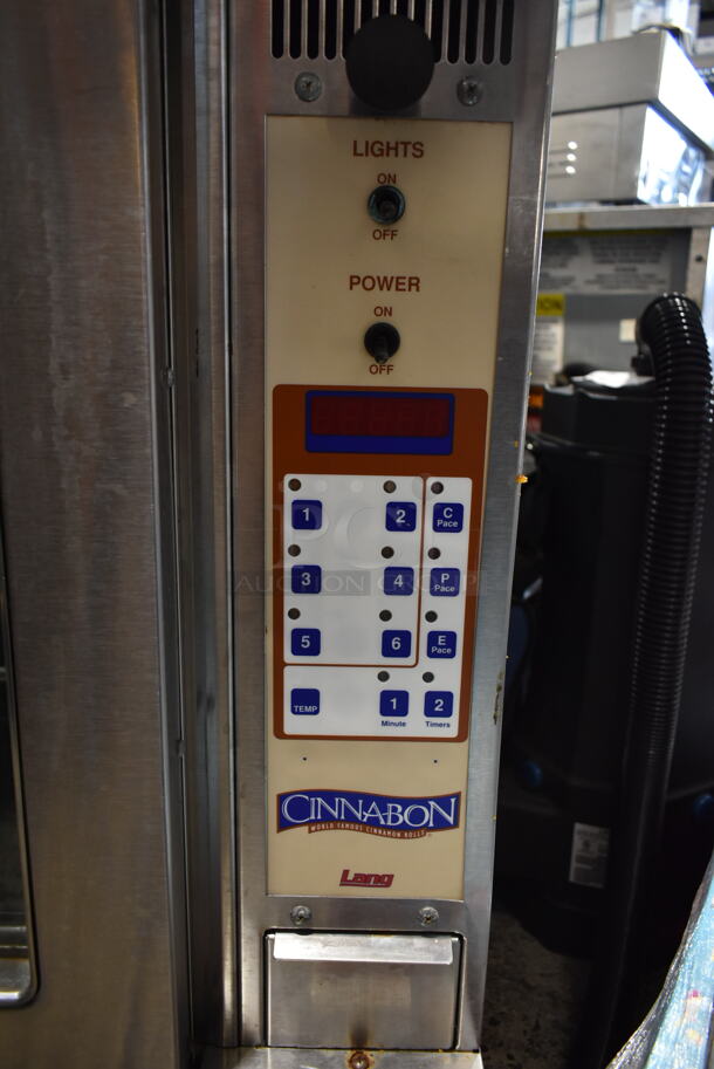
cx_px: 357
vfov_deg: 67.3
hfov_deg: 48.0
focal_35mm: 27
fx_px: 802
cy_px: 534
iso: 900
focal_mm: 18
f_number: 3.5
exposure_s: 1/30
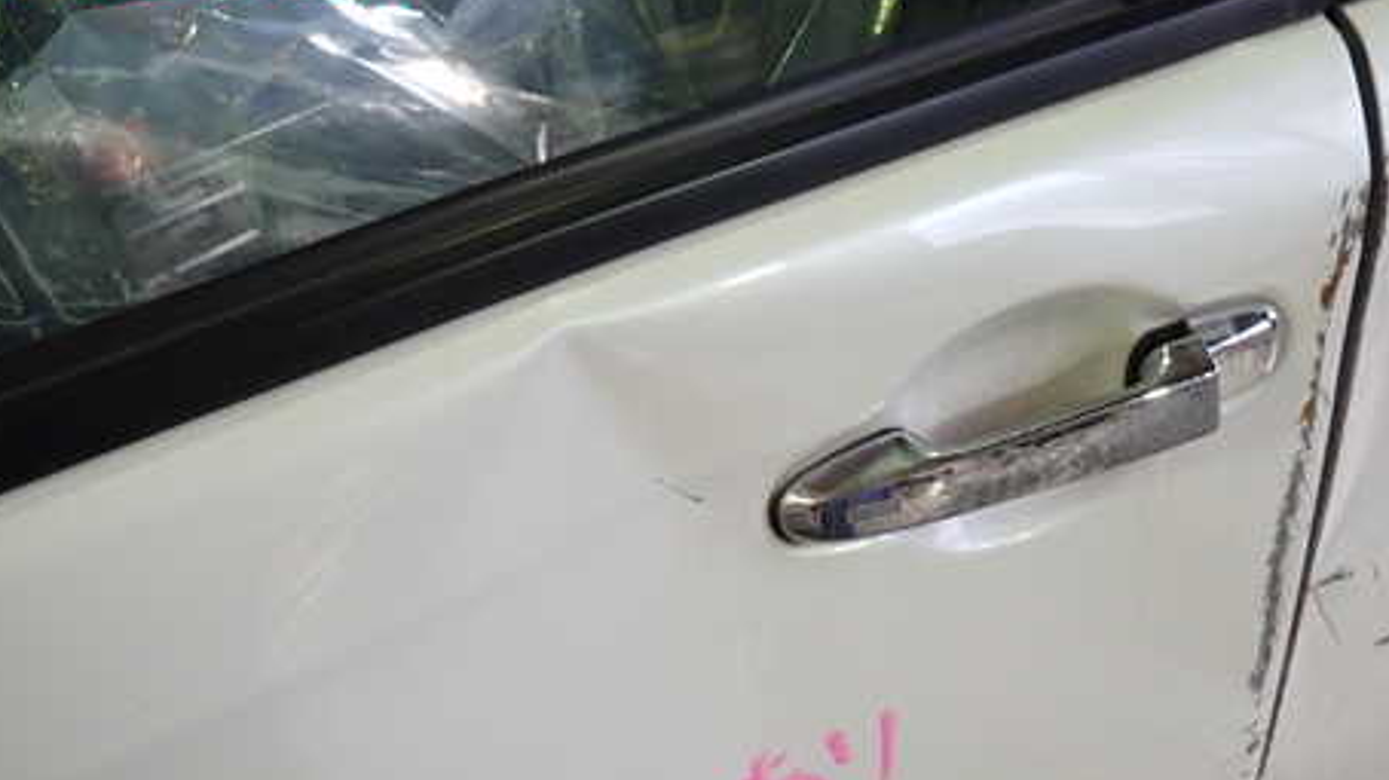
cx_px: 750
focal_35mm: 36
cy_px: 624
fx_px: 1325
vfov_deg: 31.9
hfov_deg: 55.2
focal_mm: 4.5
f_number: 2
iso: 200
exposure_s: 1/60
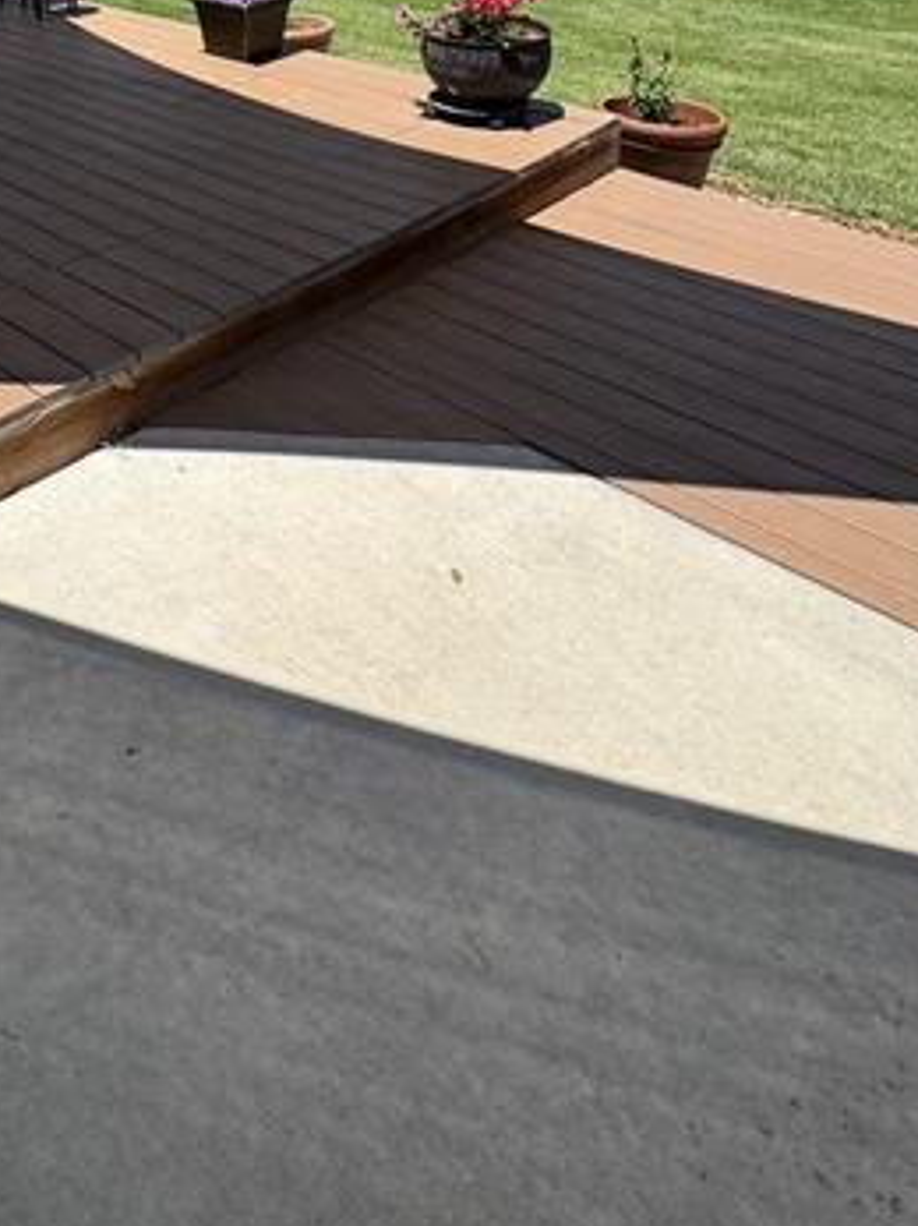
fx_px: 1097
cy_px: -53
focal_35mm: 31
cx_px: 0
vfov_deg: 46.6
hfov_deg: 39.9
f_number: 2.2
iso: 40
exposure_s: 1/1217
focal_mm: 2.22
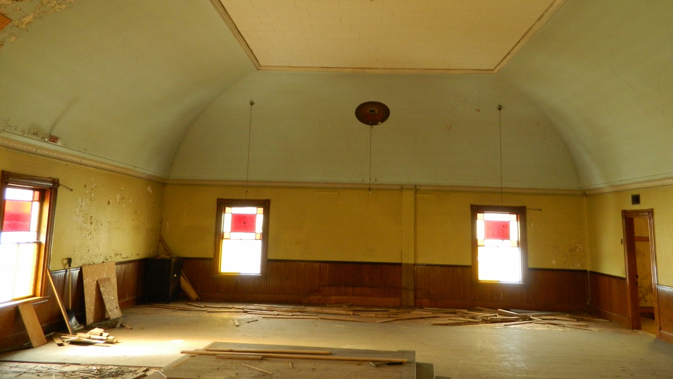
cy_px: 145
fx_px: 500
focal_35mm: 28
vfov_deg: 41.2
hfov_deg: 67.9
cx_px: 344
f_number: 3.1
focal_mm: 4.5
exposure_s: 1/30
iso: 200
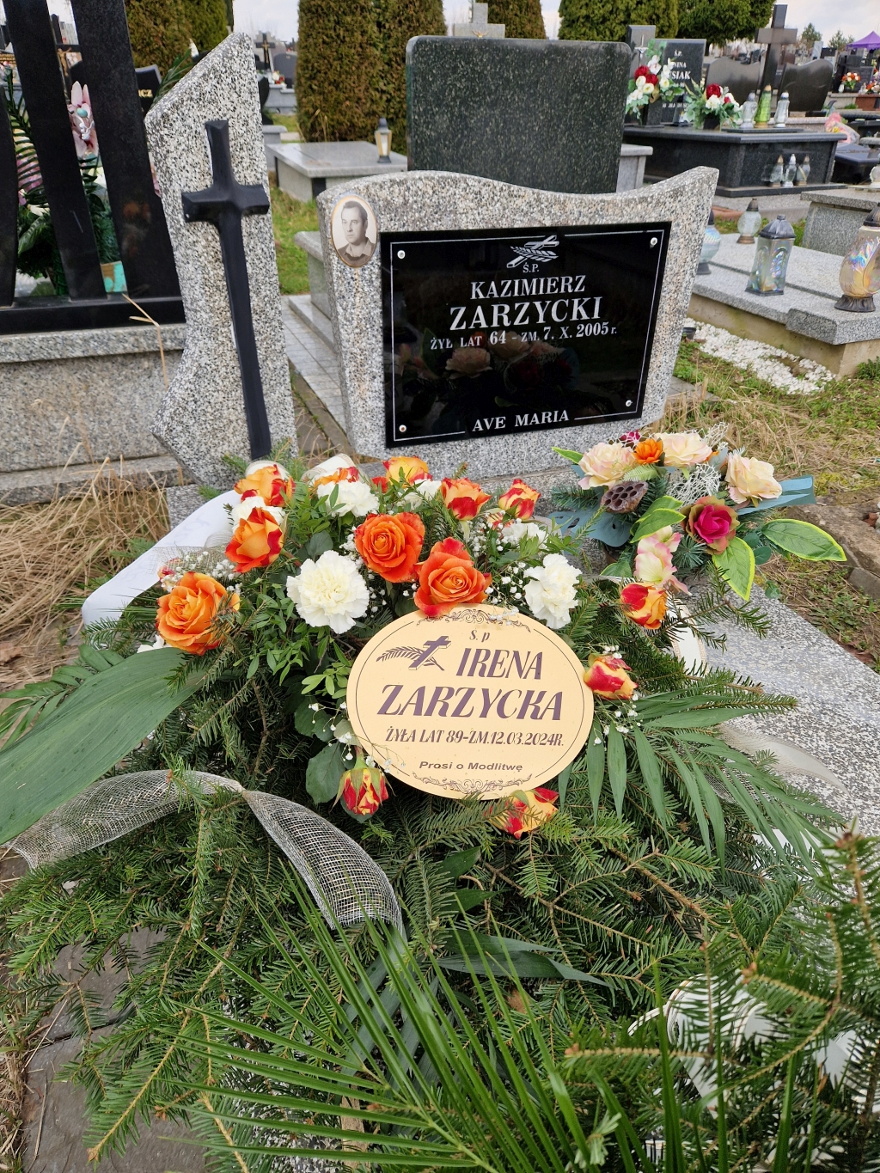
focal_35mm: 23
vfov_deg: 73.9
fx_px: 779
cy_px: 586
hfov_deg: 58.9
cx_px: 440
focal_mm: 5.4
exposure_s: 1/301
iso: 50
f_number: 1.8
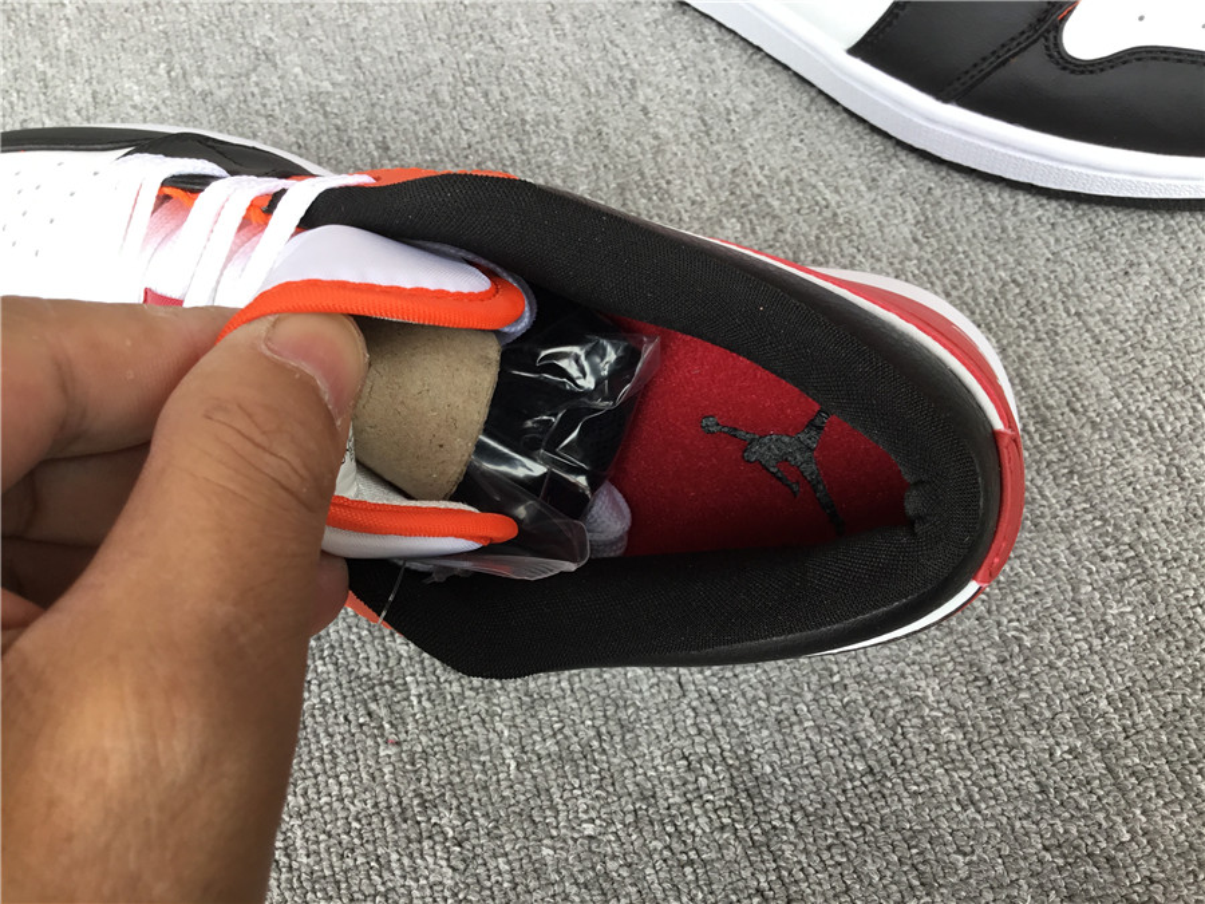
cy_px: 452
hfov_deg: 58.4
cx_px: 602
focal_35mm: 31
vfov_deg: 45.4
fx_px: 1079
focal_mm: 3.3
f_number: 2.4
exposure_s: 1/100
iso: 32
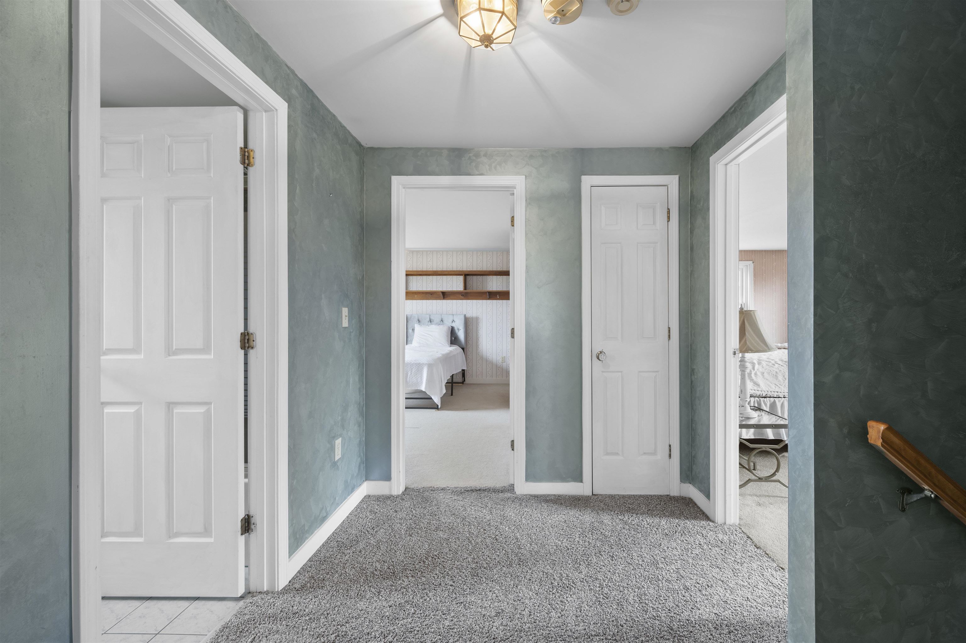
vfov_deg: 79.1
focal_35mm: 14
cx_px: 483
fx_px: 389
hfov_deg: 102.3
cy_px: 322
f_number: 7.1
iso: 250
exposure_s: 5
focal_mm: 14.5
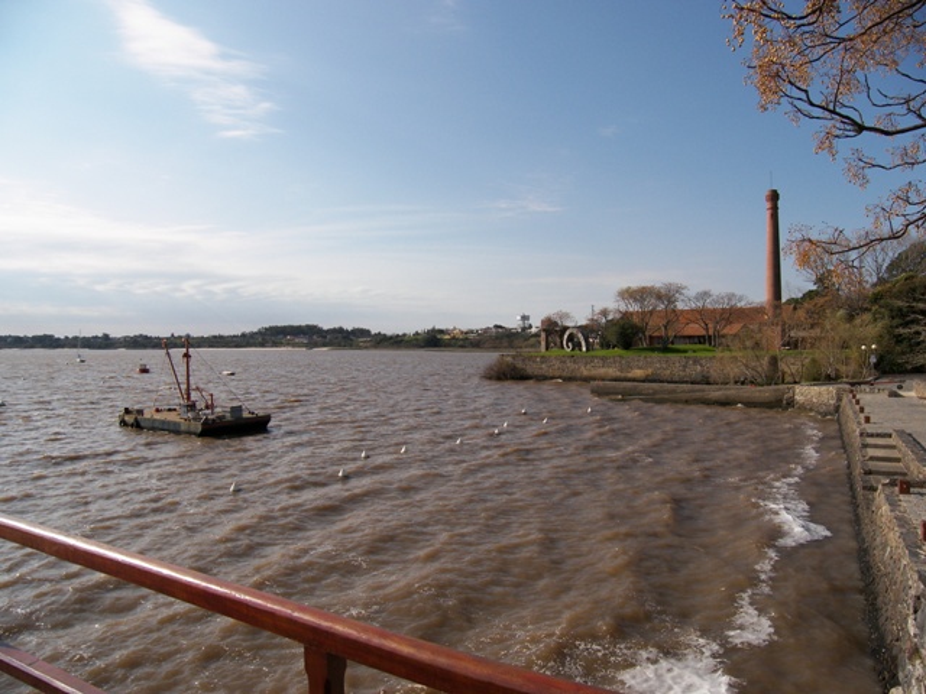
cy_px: 347
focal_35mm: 24
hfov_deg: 71.6
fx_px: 642
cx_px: 463
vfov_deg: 56.8
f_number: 3.6
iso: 50
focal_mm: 5
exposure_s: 1/1600
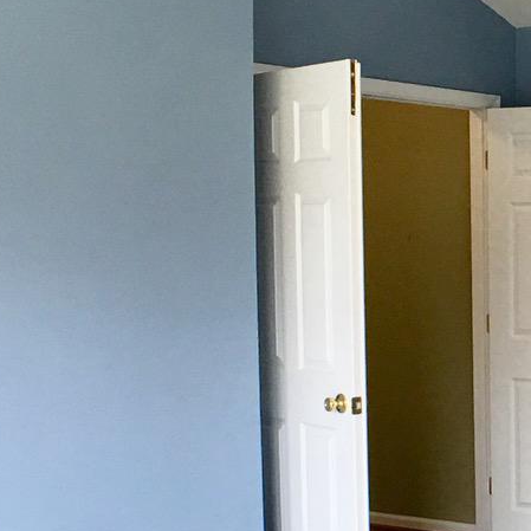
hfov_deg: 14.1
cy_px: 384
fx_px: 2031
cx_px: 758
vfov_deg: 14.8
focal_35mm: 117
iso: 25
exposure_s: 1/40
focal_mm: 4.15
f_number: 2.2
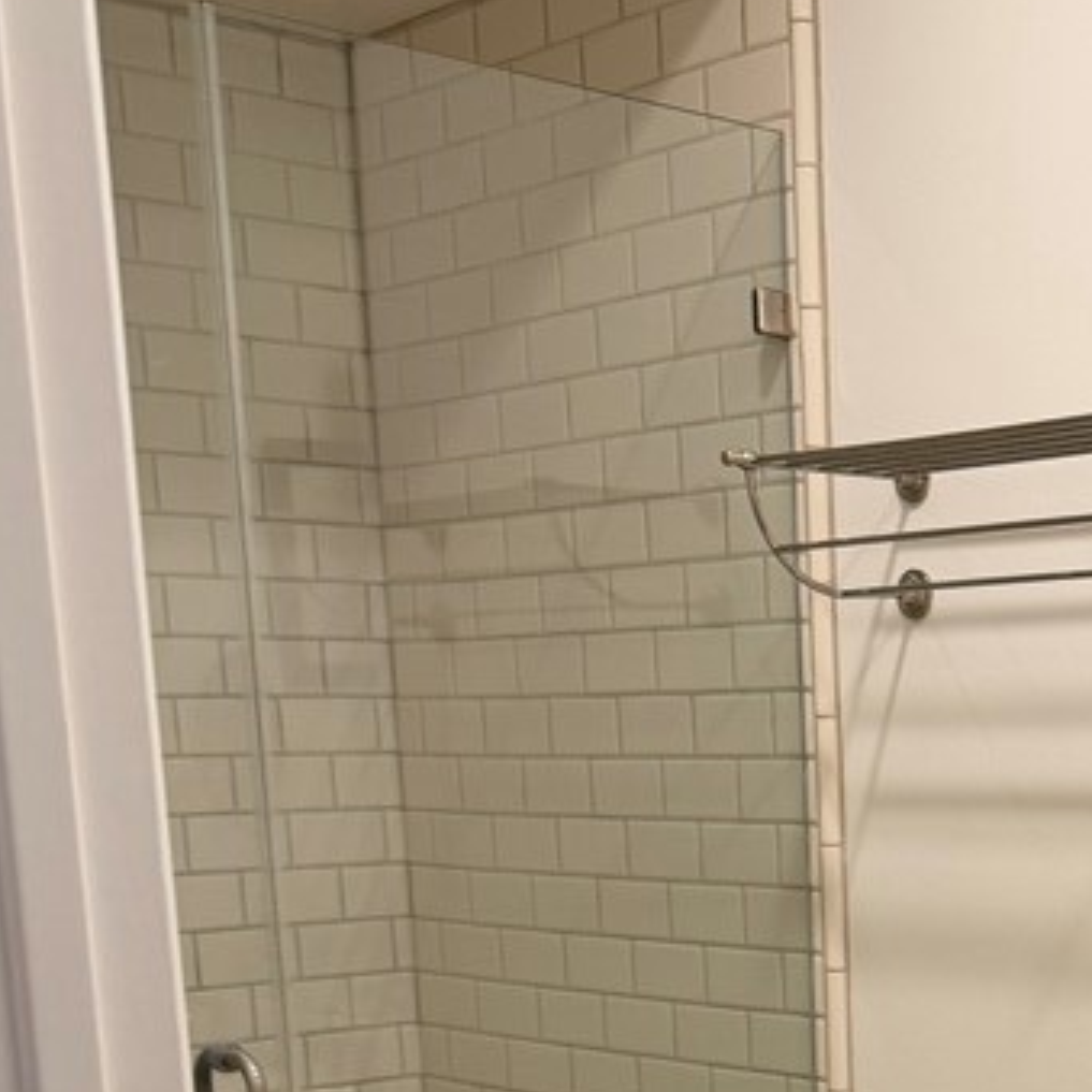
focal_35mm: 64
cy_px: 1237
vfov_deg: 24.8
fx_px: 2284
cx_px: 1053
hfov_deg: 25.7
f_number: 1.78
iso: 125
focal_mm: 6.76
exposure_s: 1/60
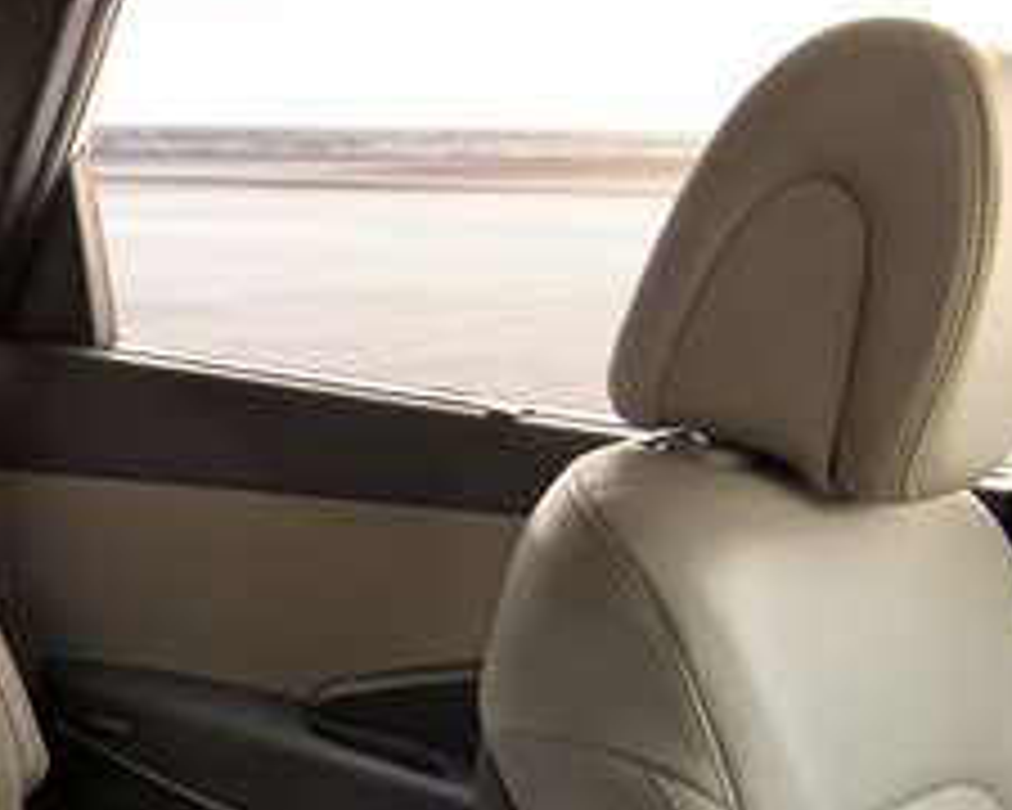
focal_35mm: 60
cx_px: -310
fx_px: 1797
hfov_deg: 26.5
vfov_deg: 24.0
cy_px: 850
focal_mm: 24
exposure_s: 1/80
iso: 400
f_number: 11
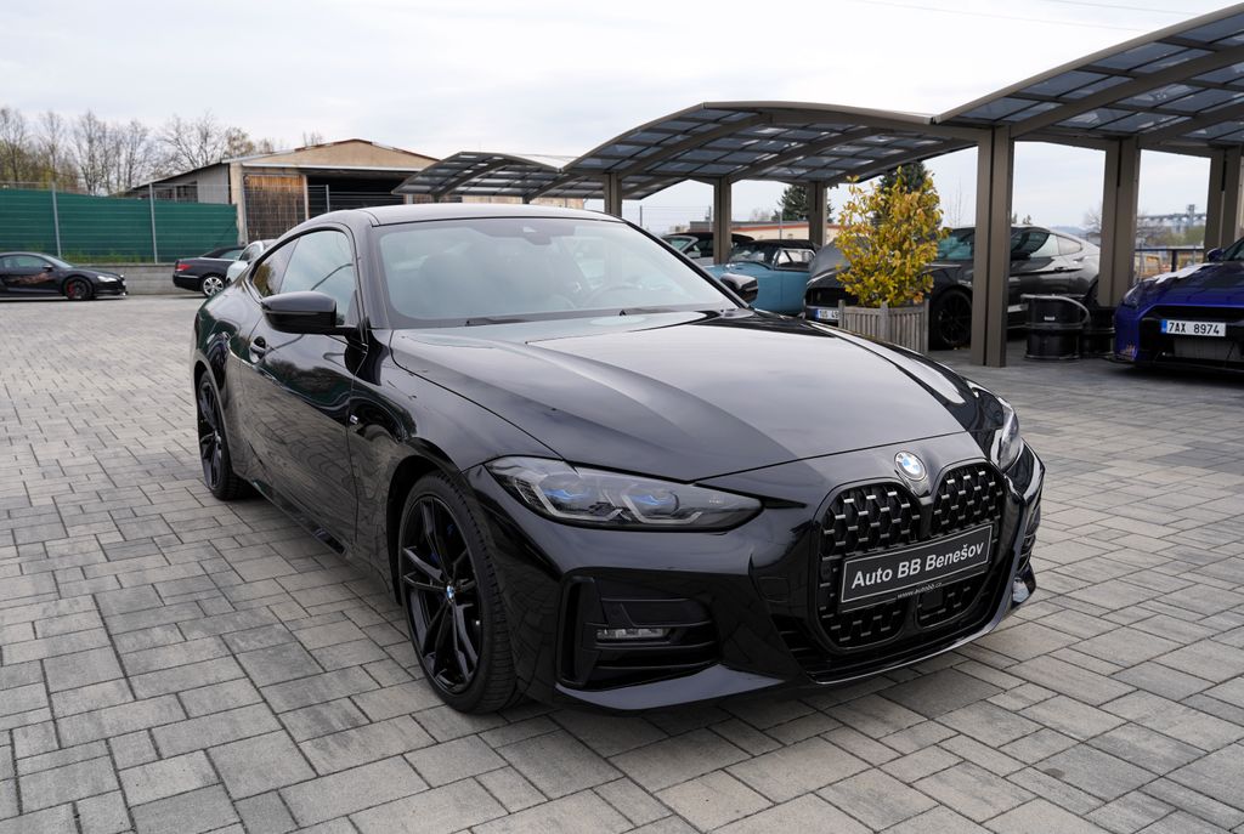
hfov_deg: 61.8
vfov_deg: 43.8
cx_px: 622
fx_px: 1039
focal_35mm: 30
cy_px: 417
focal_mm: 30
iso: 100
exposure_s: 1/200
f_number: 7.1
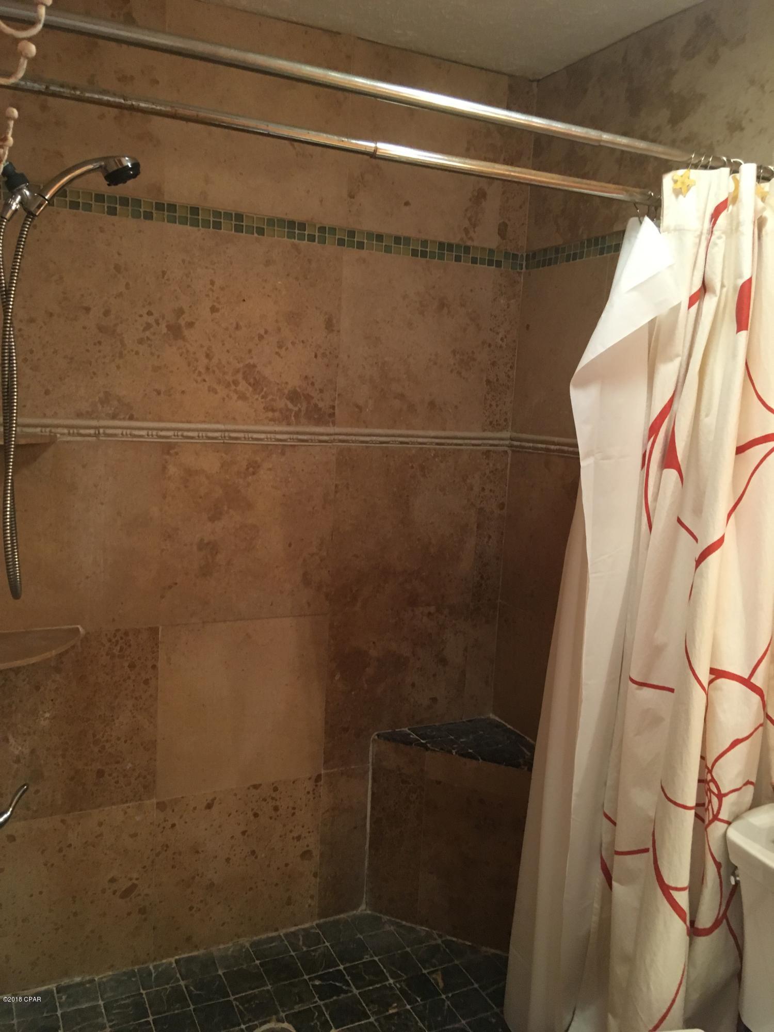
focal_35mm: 29
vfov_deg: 61.7
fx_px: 865
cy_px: 516
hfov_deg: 48.2
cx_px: 387
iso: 200
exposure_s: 1/24
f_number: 2.2
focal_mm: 4.15
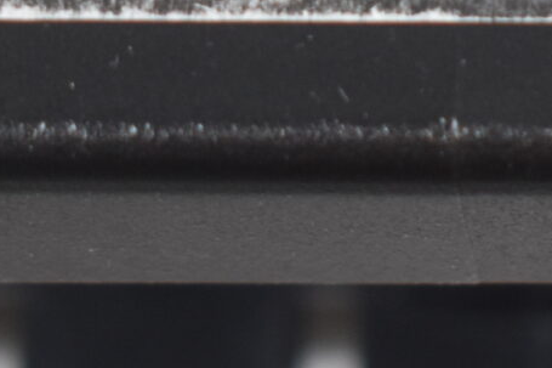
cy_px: -578
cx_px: 881
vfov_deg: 3.3
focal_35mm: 405
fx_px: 6207
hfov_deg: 5.0
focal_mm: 48
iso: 500
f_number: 5.6
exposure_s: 1/60
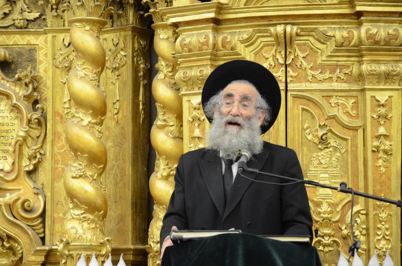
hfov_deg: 16.1
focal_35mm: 128
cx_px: 201
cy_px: 133
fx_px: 1421
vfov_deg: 10.7
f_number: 5.6
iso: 1250
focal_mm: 85
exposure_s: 1/100
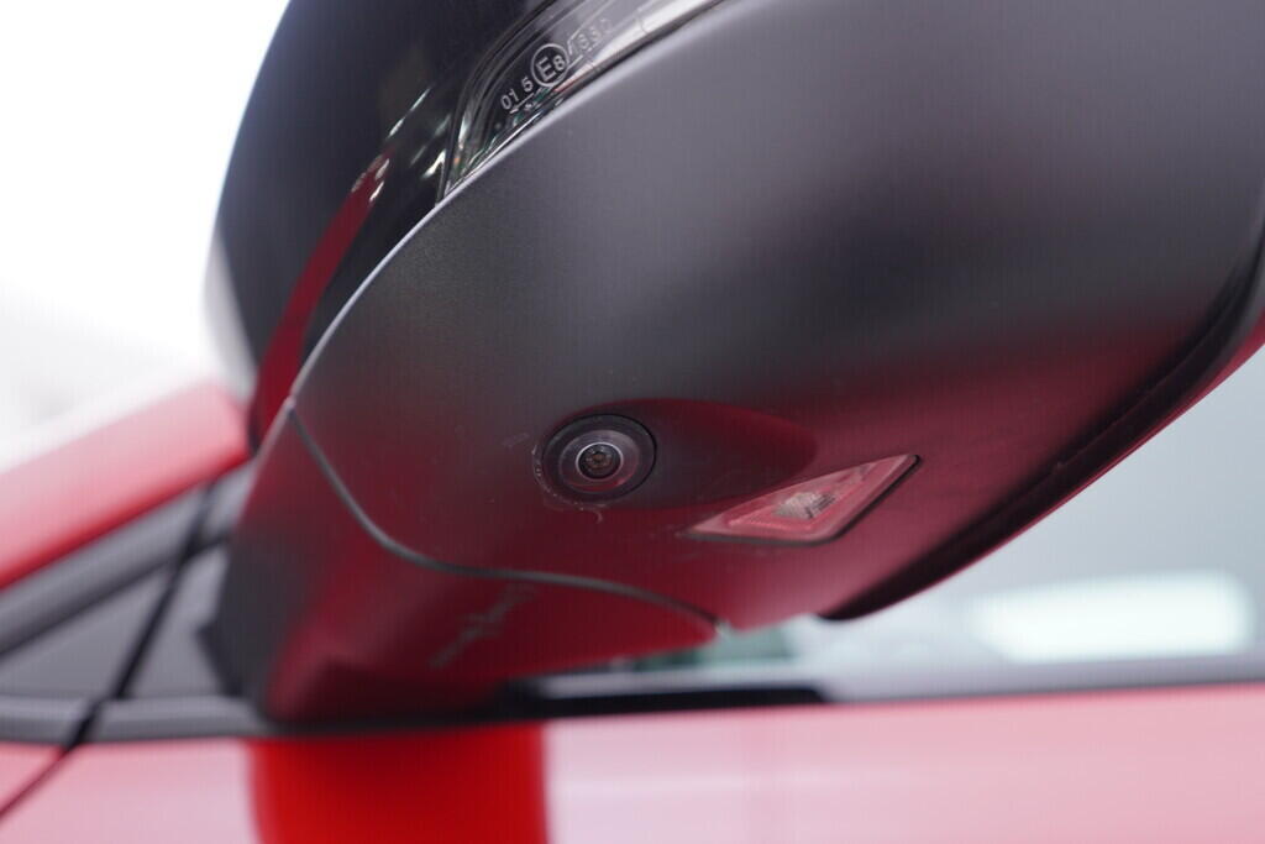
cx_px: 632
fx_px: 1265
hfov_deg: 53.1
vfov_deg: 36.9
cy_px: 422
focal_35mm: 36
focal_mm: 24
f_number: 2.8
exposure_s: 1/40
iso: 125
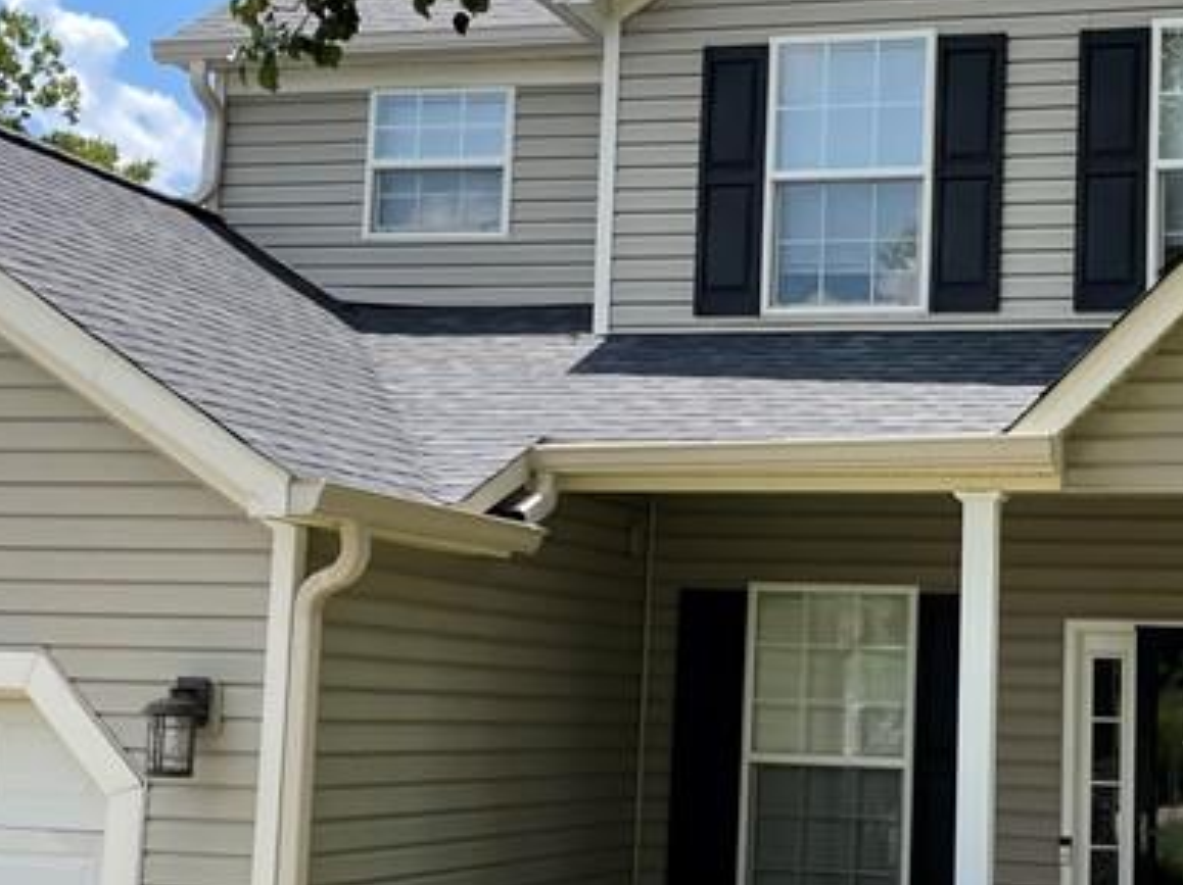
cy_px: 478
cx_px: 864
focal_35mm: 69
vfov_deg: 21.3
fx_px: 2357
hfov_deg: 27.8
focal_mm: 4.2
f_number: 1.6
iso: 32
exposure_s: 1/2564
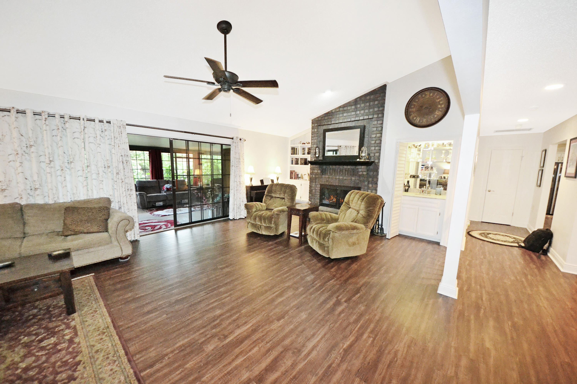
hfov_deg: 112.6
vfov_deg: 90.0
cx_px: 288
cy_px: 192
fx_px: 192
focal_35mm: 12
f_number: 4.5
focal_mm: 8
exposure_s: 1/60
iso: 3200
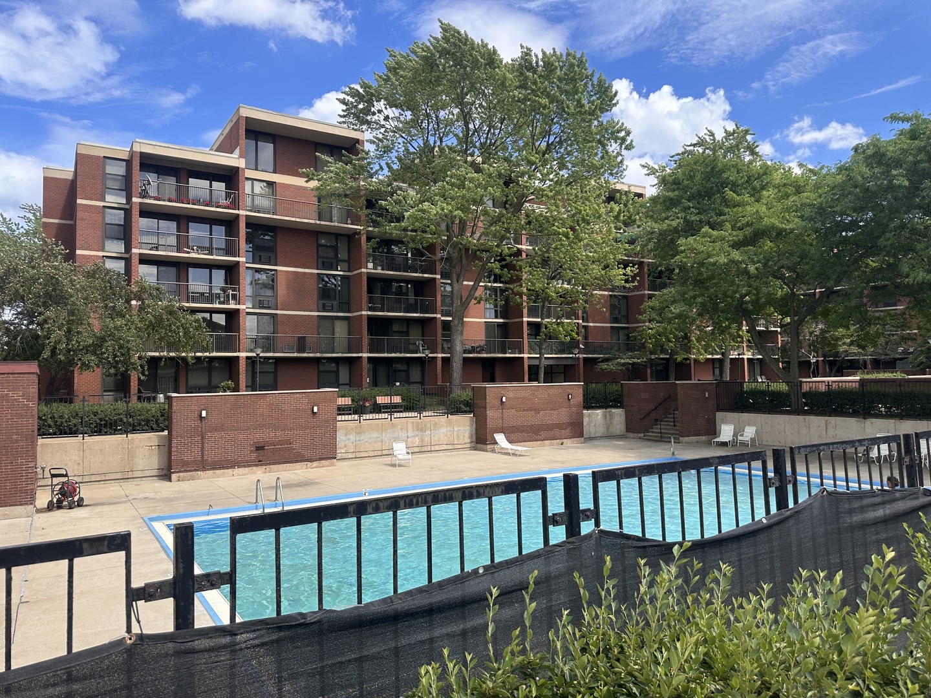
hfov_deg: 71.6
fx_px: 645
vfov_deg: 56.8
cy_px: 349
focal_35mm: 24
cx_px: 466
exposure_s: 1/2299
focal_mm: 6.86
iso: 80
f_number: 1.78
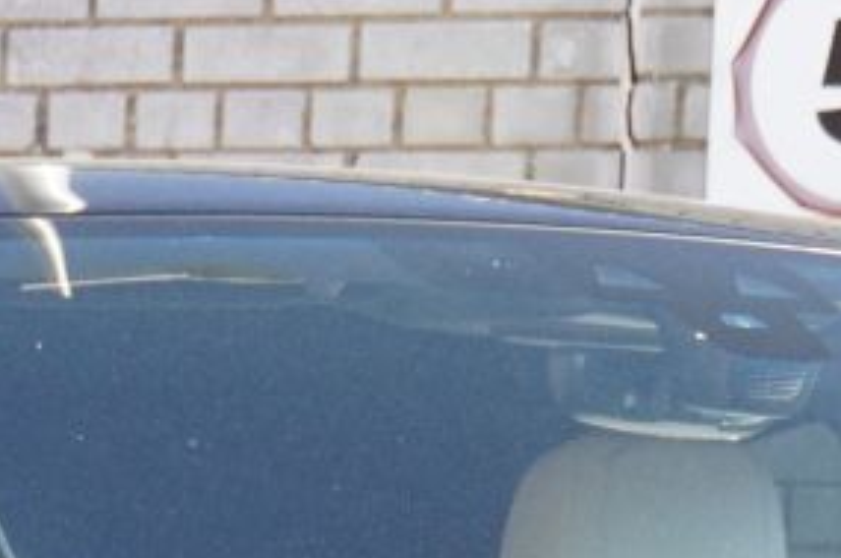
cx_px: 702
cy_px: 1163
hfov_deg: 5.3
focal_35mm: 388
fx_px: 9049
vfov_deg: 3.5
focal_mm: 46
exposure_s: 1/100
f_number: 5.6
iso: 250
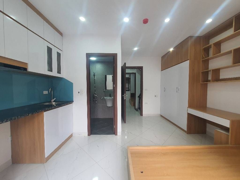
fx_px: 90
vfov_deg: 89.9
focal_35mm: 13
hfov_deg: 106.2
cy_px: 90
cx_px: 120
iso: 64
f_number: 2.2
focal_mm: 1.8
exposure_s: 1/50
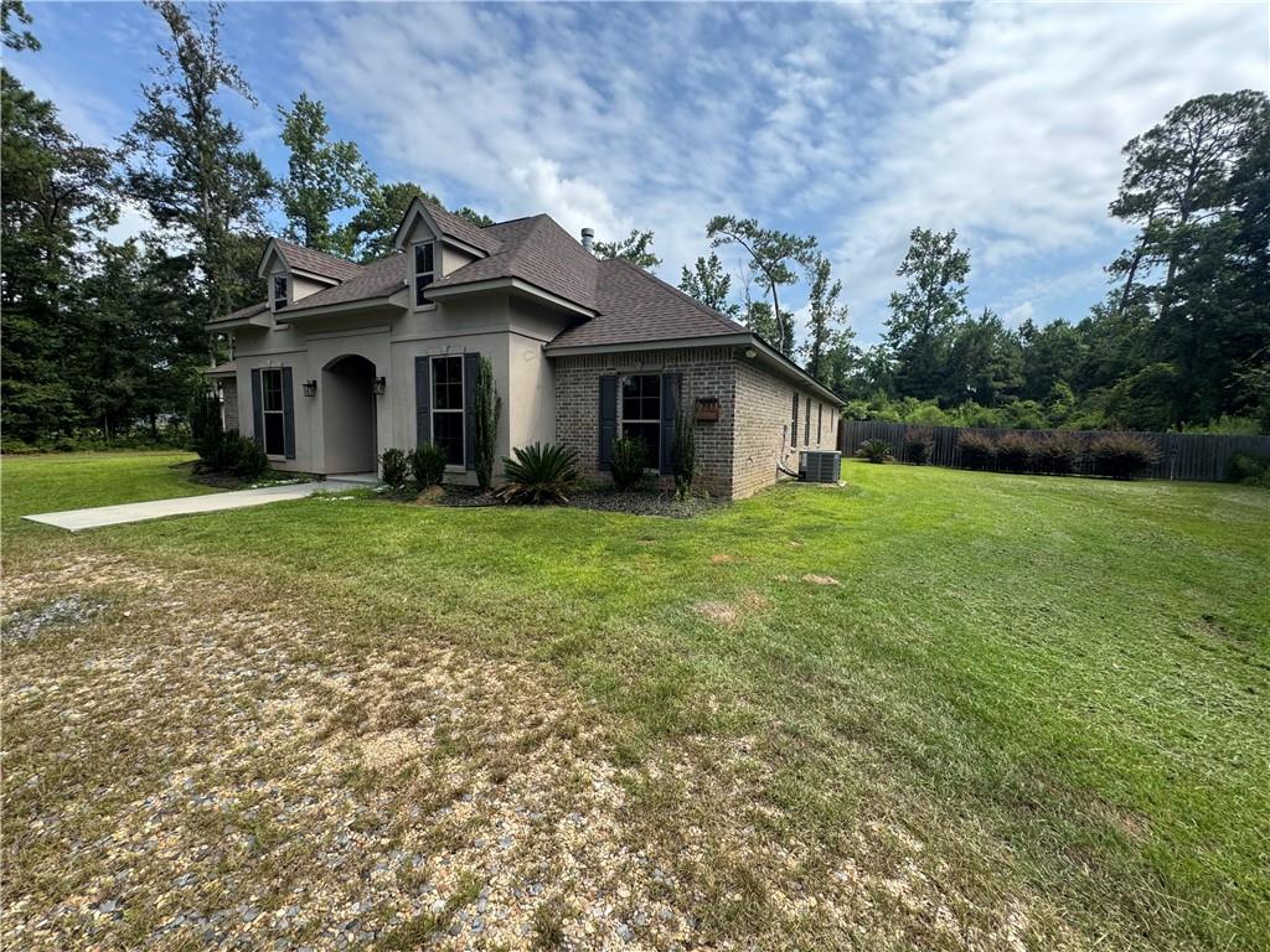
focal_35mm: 14
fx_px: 514
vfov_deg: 85.7
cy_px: 476
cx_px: 635
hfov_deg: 102.1
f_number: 2.2
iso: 50
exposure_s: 1/749
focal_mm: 2.22
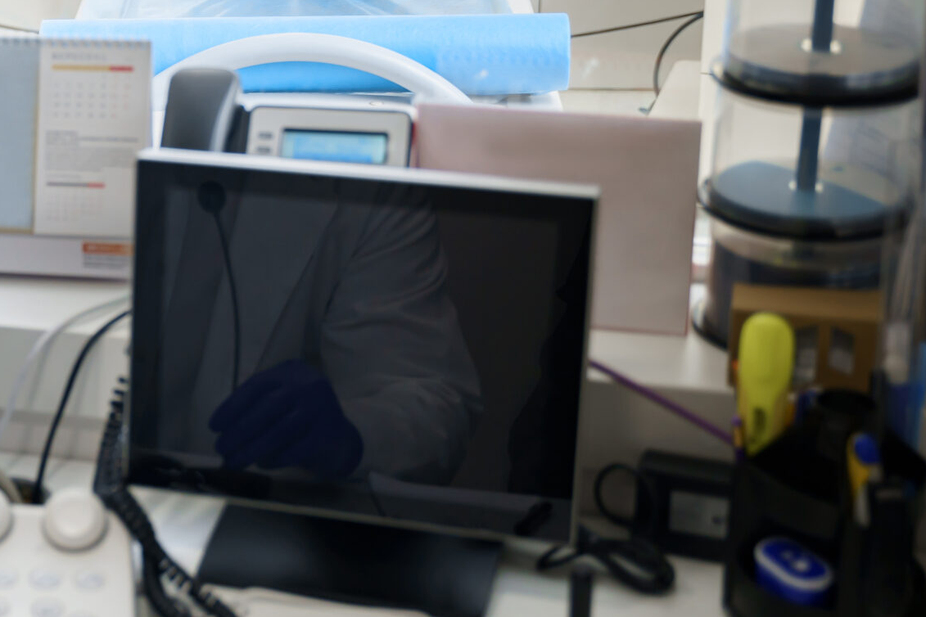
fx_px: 2229
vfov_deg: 15.7
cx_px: -22
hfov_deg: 22.5
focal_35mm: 87
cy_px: 167
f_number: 2.8
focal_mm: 38.3
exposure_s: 1/100
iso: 400
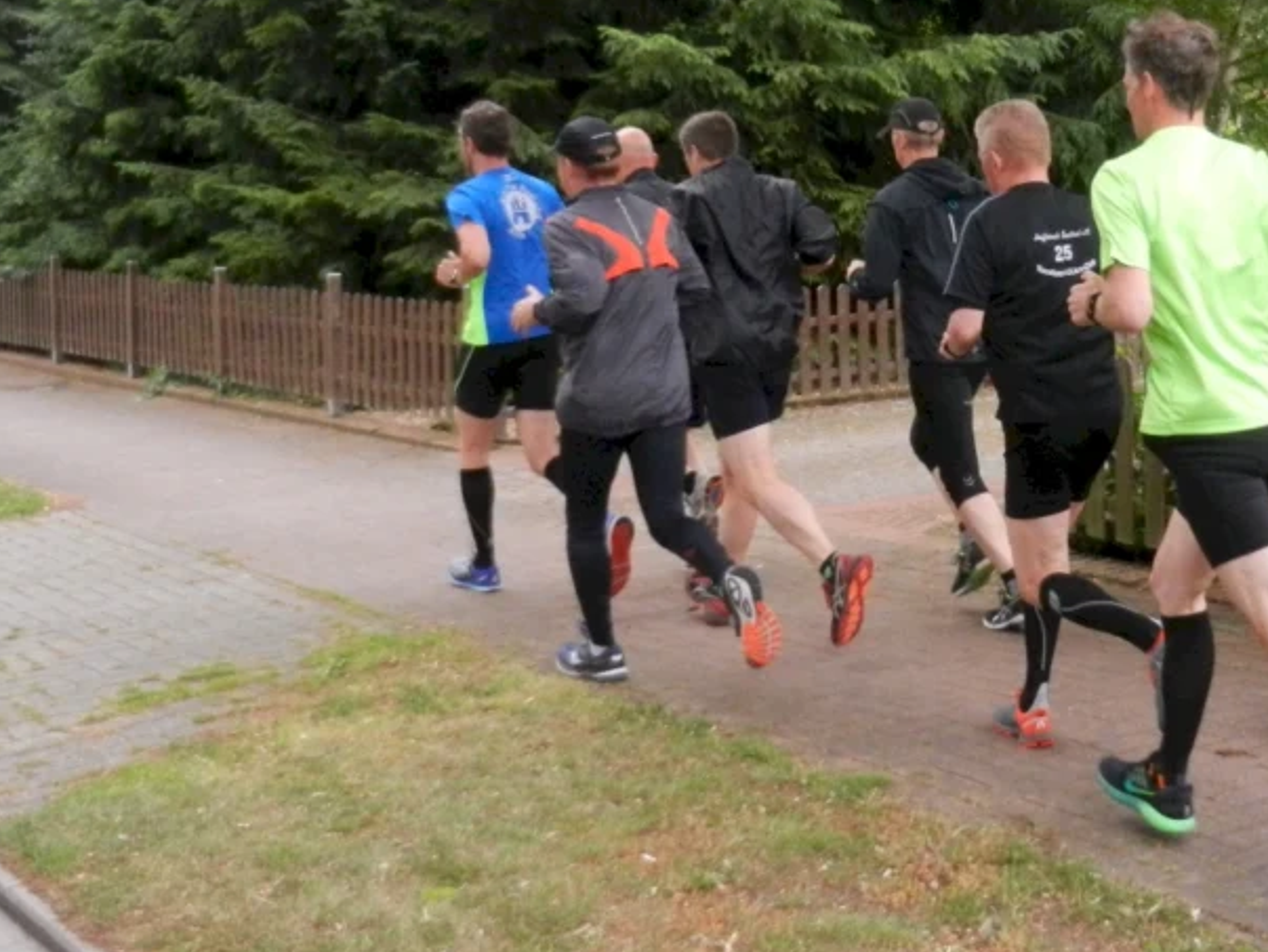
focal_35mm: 56
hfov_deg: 33.7
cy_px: 275
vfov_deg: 25.9
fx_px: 2053
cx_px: 942
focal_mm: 5.9
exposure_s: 1/400
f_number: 3.8
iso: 800
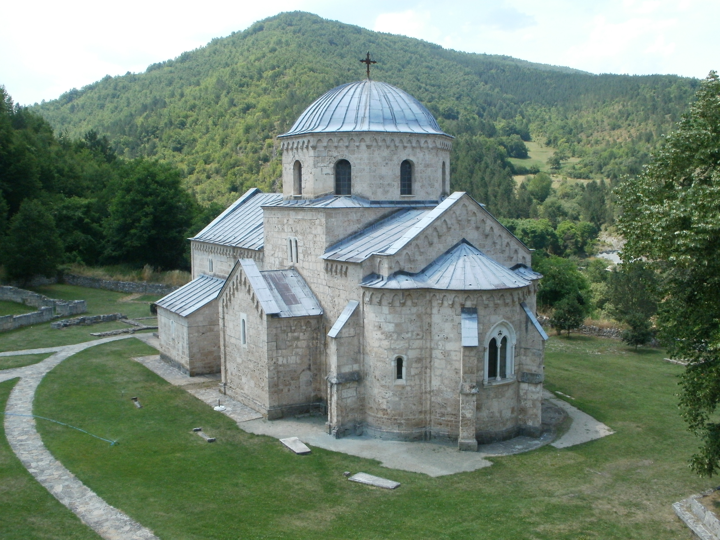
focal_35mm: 36
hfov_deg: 51.4
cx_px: 360
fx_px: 749
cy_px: 270
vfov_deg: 39.7
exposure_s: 1/500
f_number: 5.6
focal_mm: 6.3
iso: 200
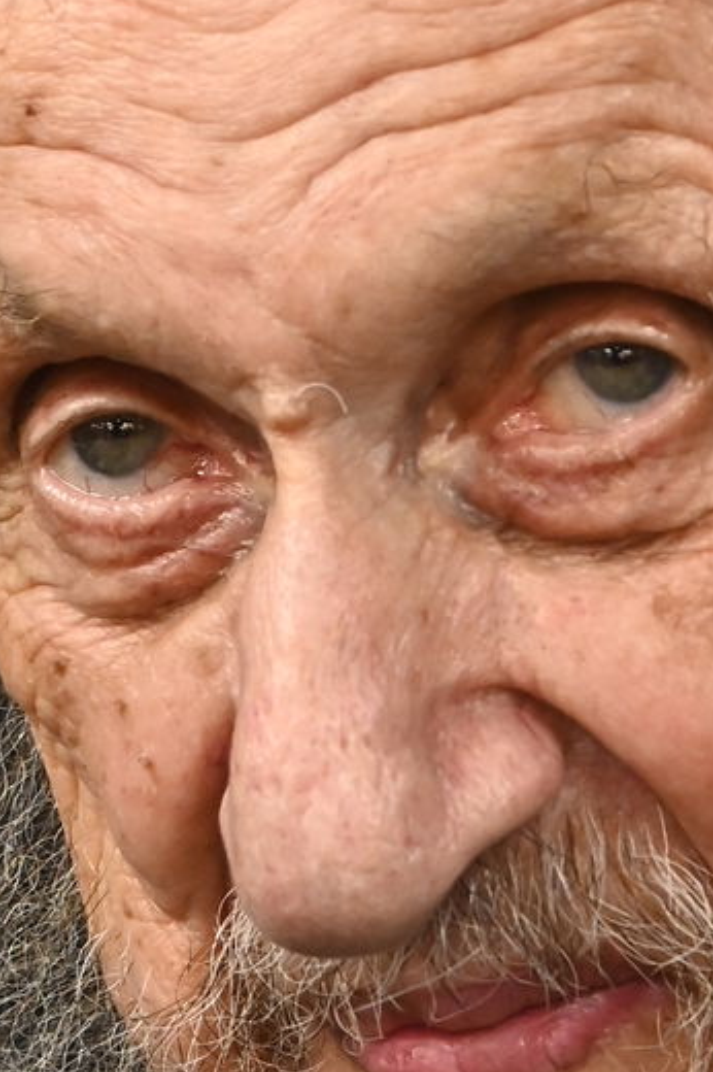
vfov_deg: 7.3
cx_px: 379
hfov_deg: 4.8
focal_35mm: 283
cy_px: 951
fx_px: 8418
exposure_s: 1/200
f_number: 7.1
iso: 3200
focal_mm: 70
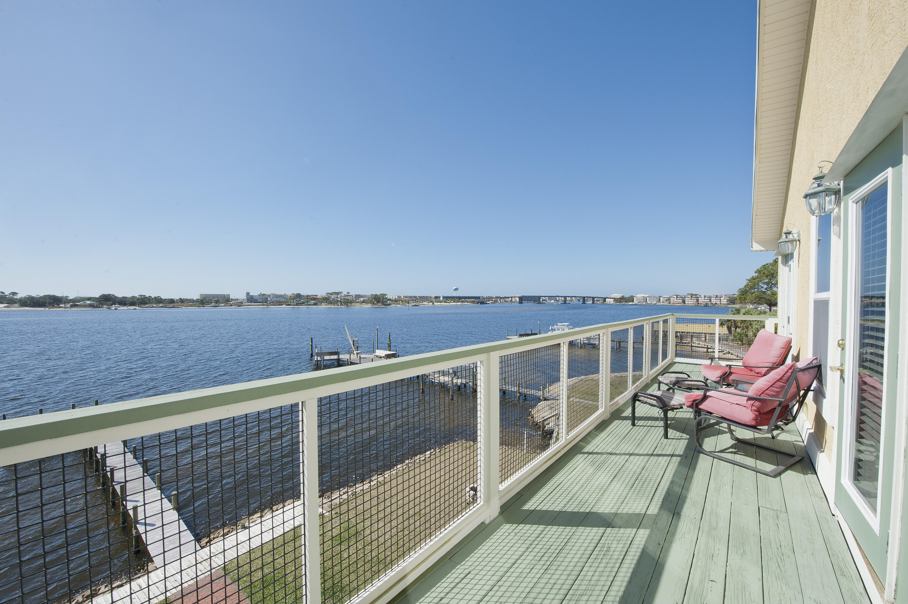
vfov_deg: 81.1
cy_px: 302
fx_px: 353
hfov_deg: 104.3
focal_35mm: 14
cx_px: 454
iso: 320
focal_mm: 14
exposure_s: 1/250
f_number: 14
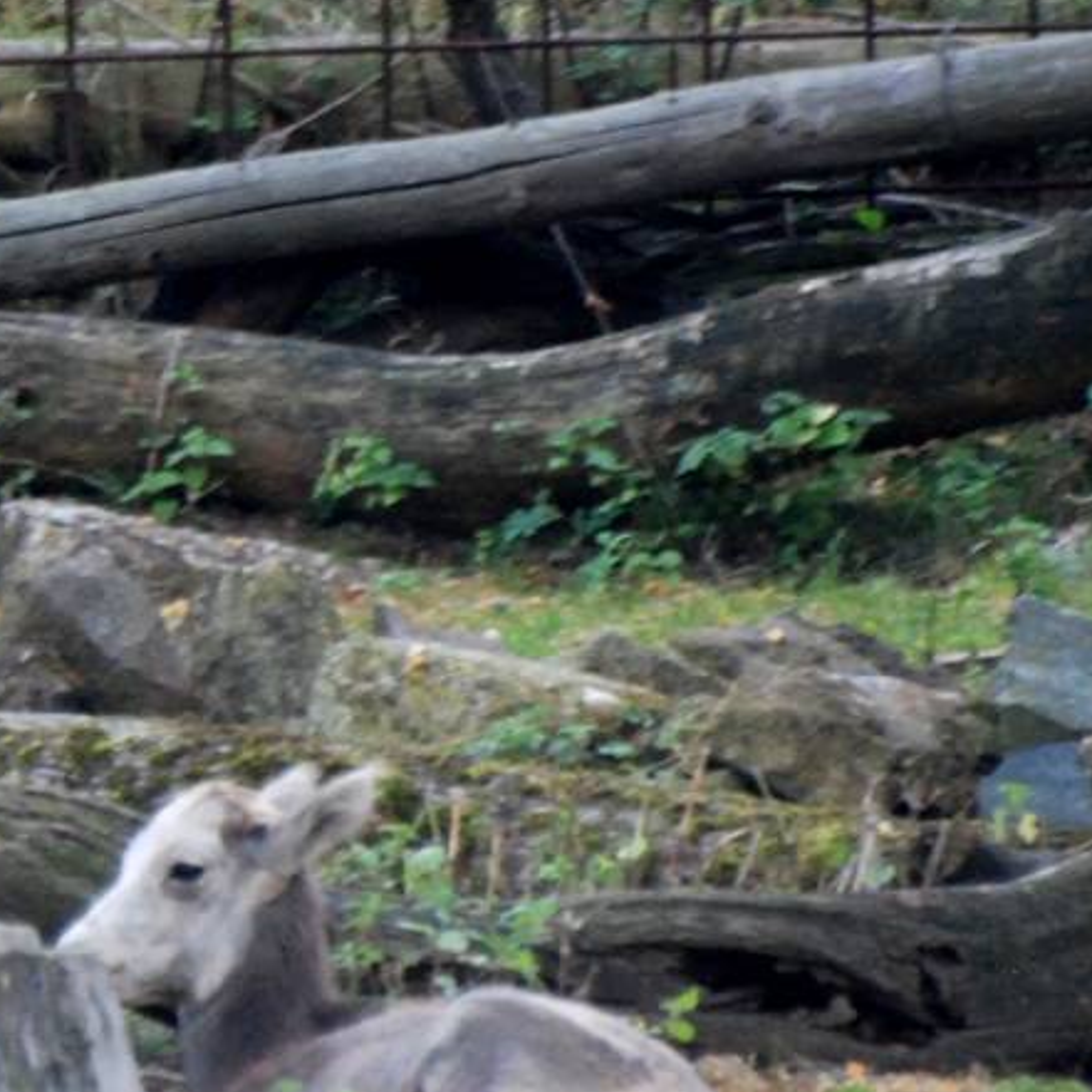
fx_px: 49610
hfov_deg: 1.3
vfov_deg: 1.3
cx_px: -510
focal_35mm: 1390
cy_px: 516
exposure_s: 1/160
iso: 1000
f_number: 5.6
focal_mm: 300
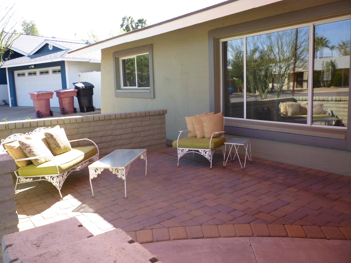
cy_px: 132
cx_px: 176
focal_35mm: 29
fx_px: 294
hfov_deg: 61.7
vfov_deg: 48.2
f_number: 3.3
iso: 80
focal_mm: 5.2
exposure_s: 1/200
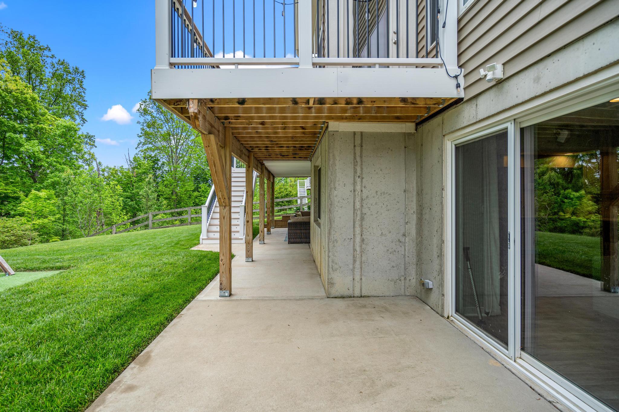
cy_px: 206
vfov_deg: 73.7
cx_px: 310
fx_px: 275
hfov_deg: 96.7
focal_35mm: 16
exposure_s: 1/320
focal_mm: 16
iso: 100
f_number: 4
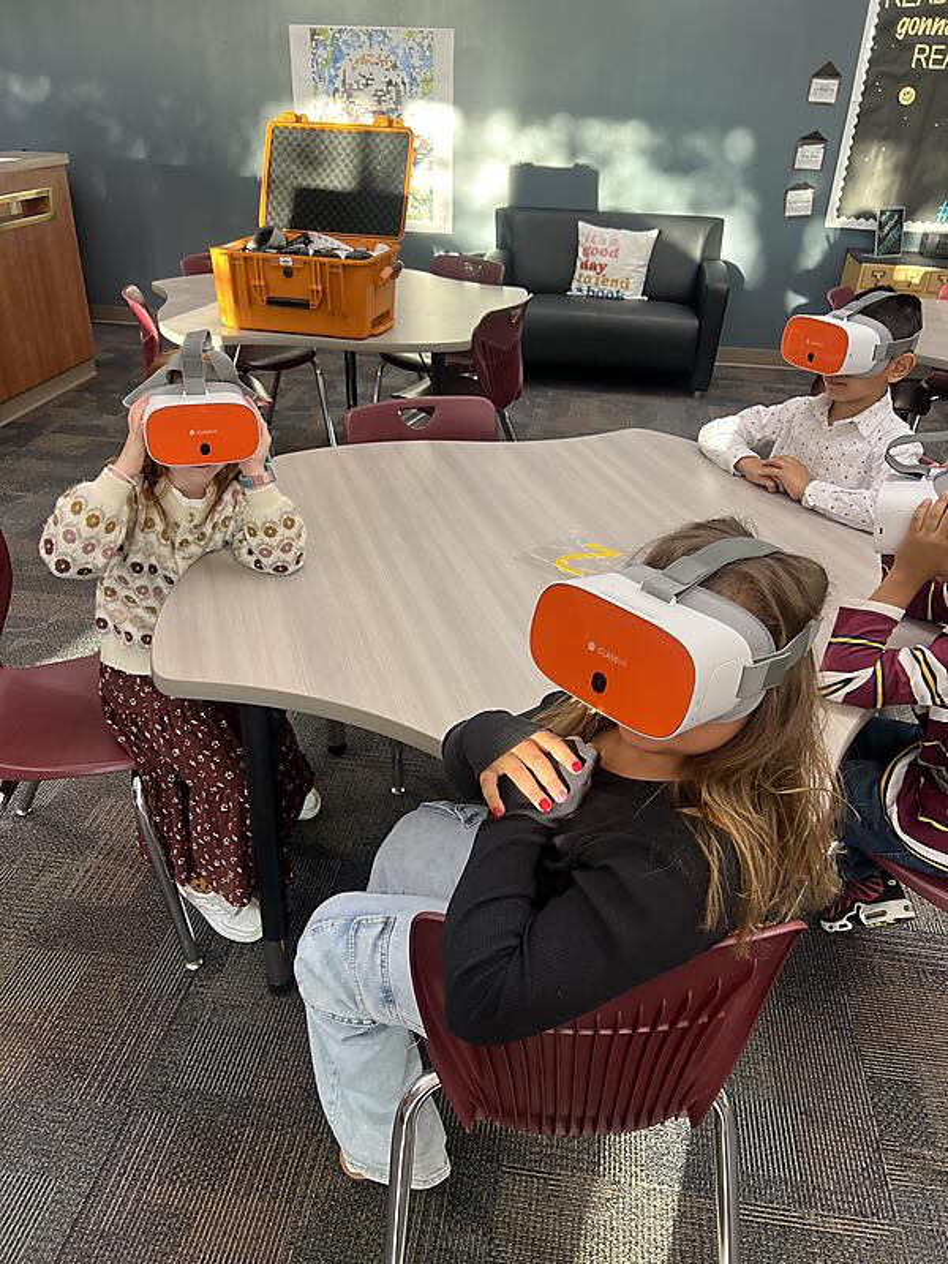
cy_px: 632
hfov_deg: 53.1
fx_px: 949
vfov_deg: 67.3
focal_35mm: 26
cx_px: 474
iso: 125
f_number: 1.5
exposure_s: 1/120
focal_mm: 5.7
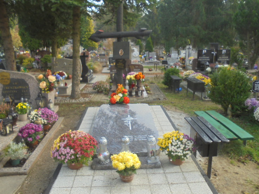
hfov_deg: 61.7
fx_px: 217
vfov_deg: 48.2
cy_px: 97
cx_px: 130
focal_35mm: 29
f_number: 3.7
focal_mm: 5.3
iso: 100
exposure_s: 1/100
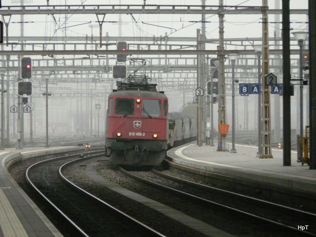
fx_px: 2684
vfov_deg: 5.1
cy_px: 118
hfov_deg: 6.7
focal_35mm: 294
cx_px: 158
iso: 800
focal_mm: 48.2
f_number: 3.6
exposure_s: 1/320
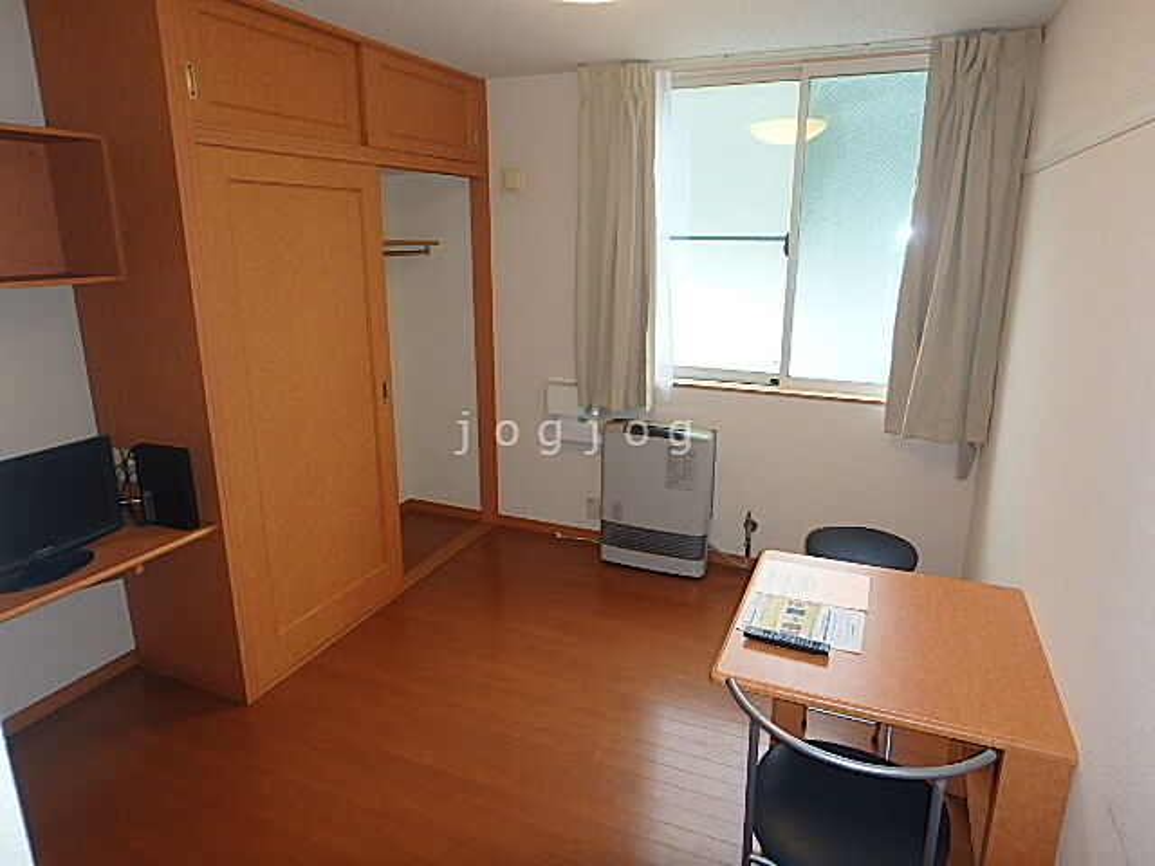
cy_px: 433
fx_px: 701
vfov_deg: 63.4
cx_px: 578
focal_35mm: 21
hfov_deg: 79.0
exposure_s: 1/60
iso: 160
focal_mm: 3.7
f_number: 3.5
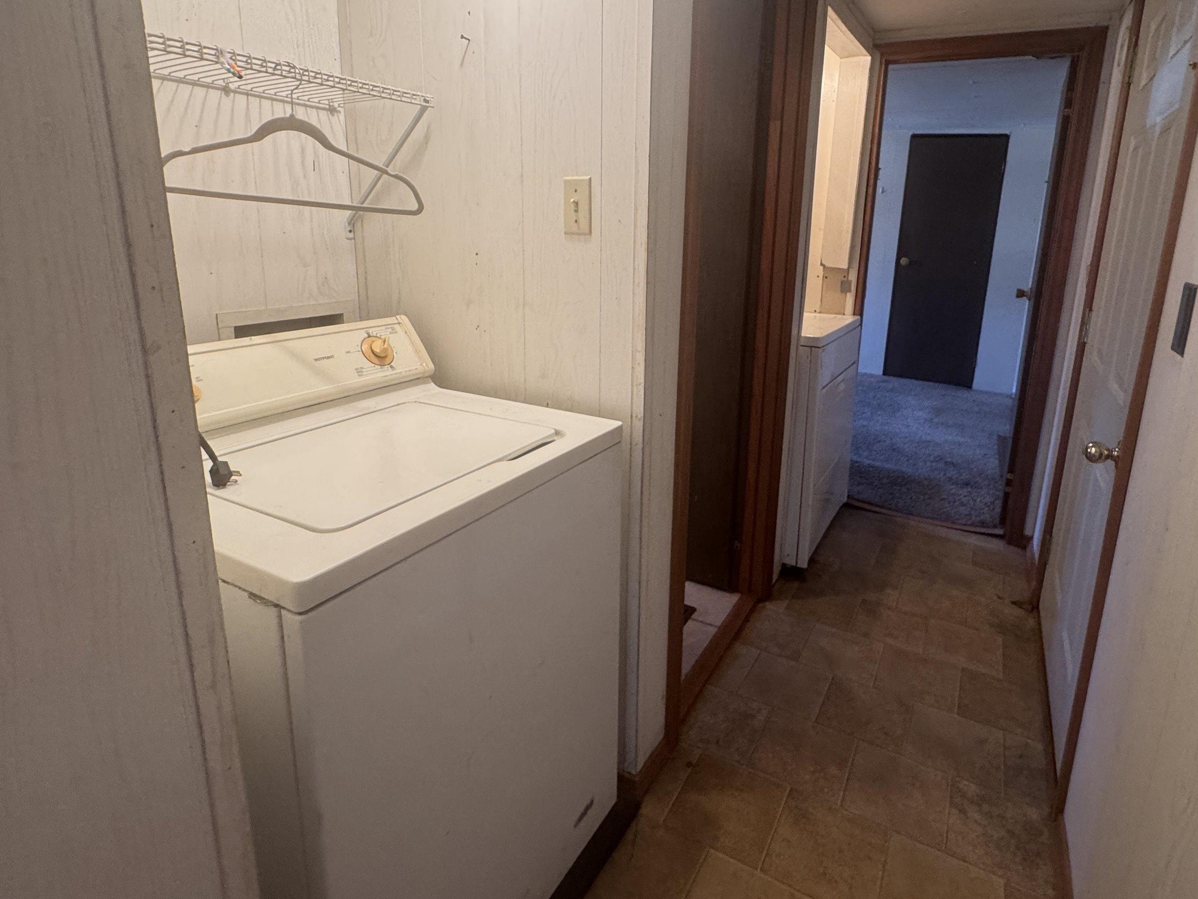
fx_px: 658
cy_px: 360
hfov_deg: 84.4
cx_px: 664
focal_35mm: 19
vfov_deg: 68.0
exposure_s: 1/60
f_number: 2.2
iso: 250
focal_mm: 2.22
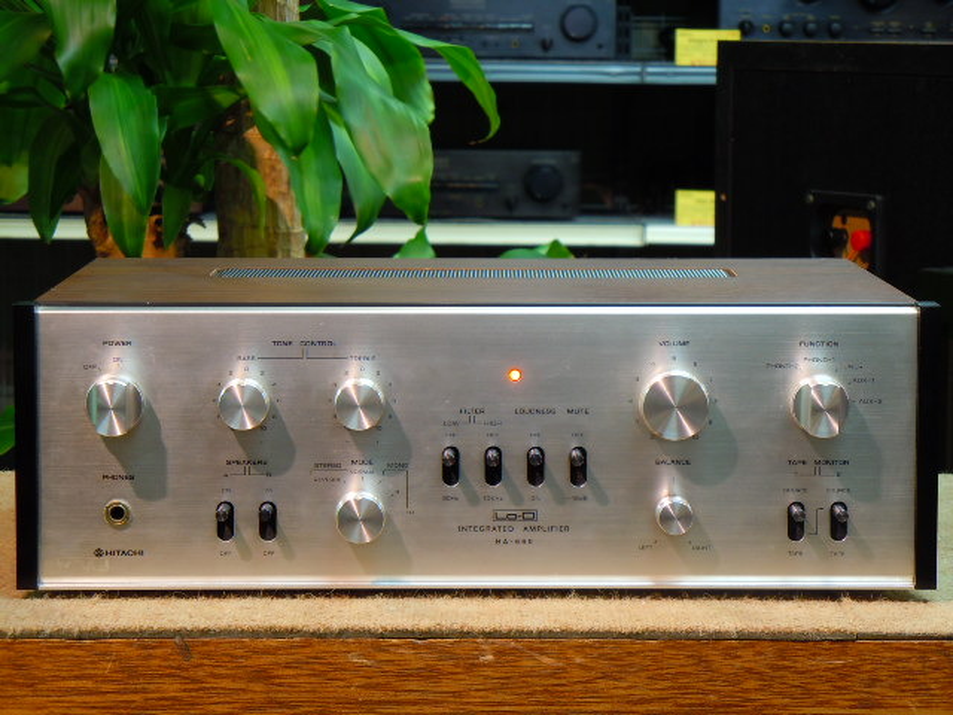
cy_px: 358
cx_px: 476
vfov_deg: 12.8
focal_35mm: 116
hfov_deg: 17.0
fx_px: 3194
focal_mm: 20.9
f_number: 4.6
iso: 100
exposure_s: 1/3
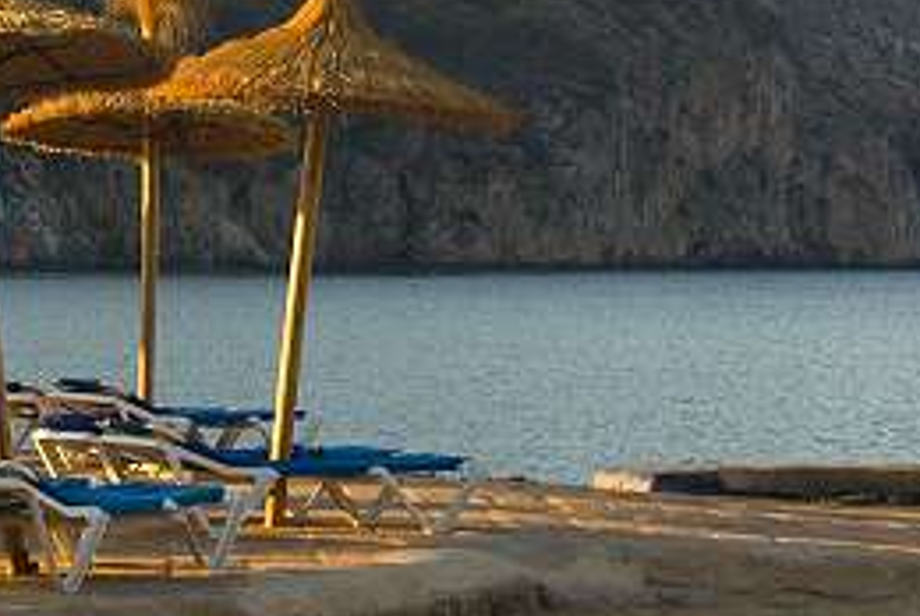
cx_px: 209
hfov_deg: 12.3
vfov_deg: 8.3
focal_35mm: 166
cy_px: 154
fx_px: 4247
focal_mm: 36
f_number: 5.6
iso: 200
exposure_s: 1/125
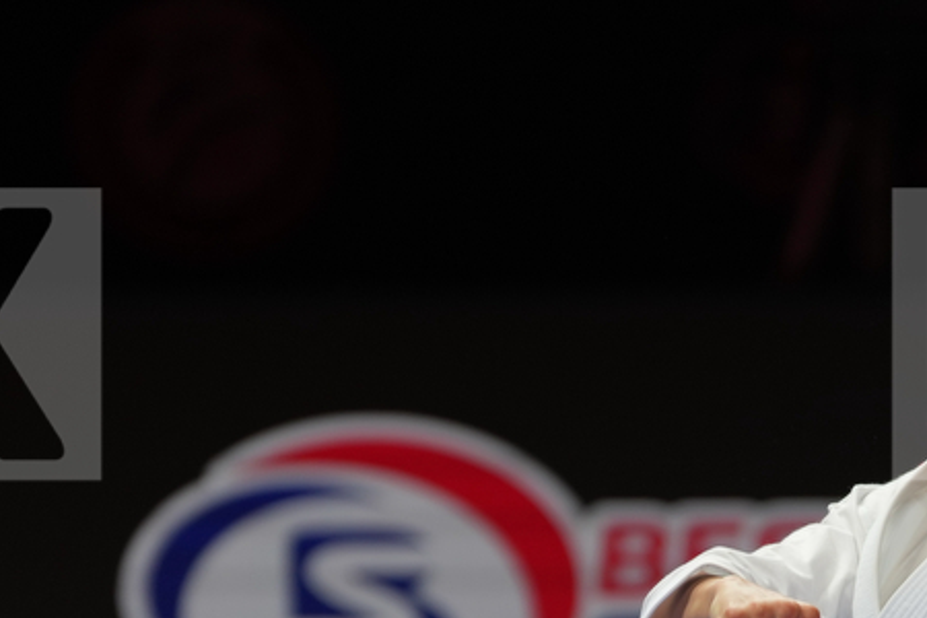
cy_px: 904
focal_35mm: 501
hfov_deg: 4.1
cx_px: 1042
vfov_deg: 2.7
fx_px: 12900
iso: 200
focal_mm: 141
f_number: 2.8
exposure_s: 1/500
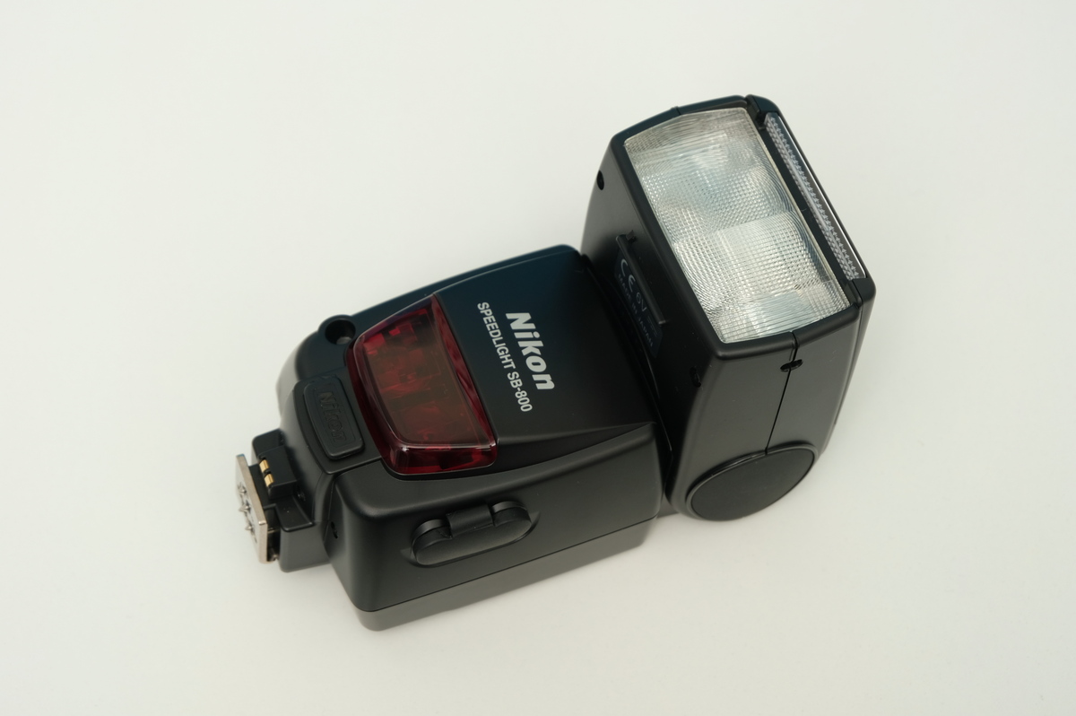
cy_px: 358
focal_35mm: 65
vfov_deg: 20.9
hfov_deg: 31.0
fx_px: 1941
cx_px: 538
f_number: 8
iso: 200
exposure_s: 1/125
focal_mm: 43.4
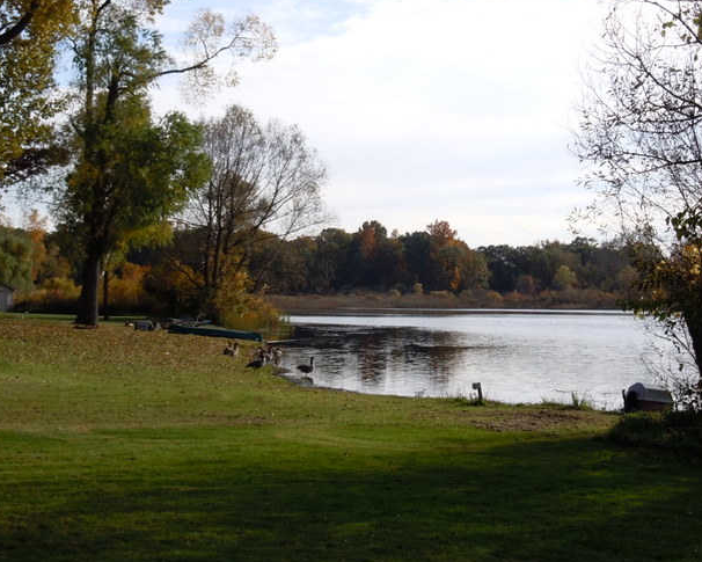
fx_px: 1205
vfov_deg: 26.2
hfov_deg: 32.5
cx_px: 374
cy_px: 267
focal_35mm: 58
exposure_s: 1/400
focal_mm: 8.1
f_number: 4.6
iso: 100
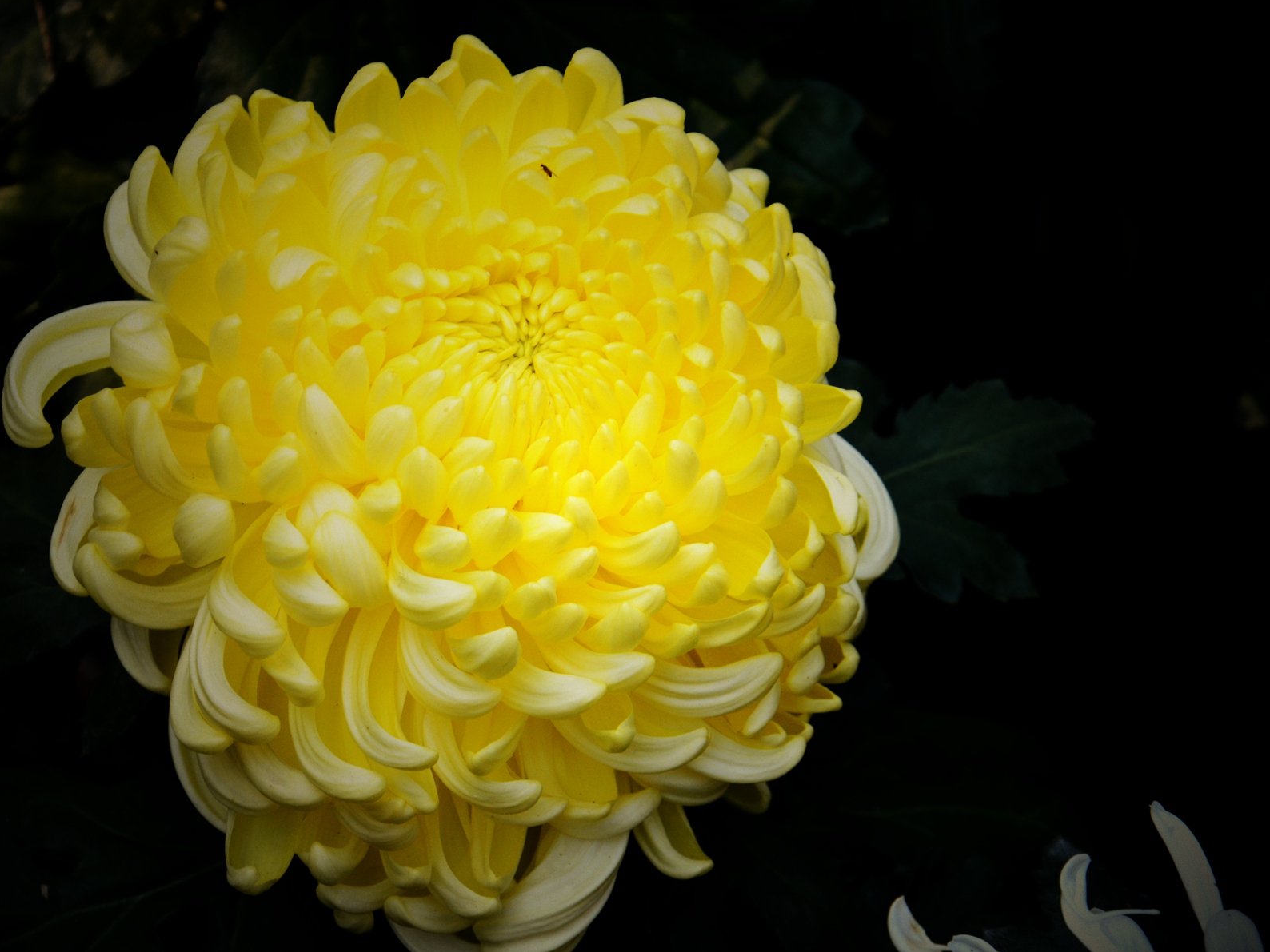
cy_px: 475
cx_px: 590
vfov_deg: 8.7
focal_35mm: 172
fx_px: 6294
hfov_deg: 11.5
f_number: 9
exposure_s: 1/100
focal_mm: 105
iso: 400
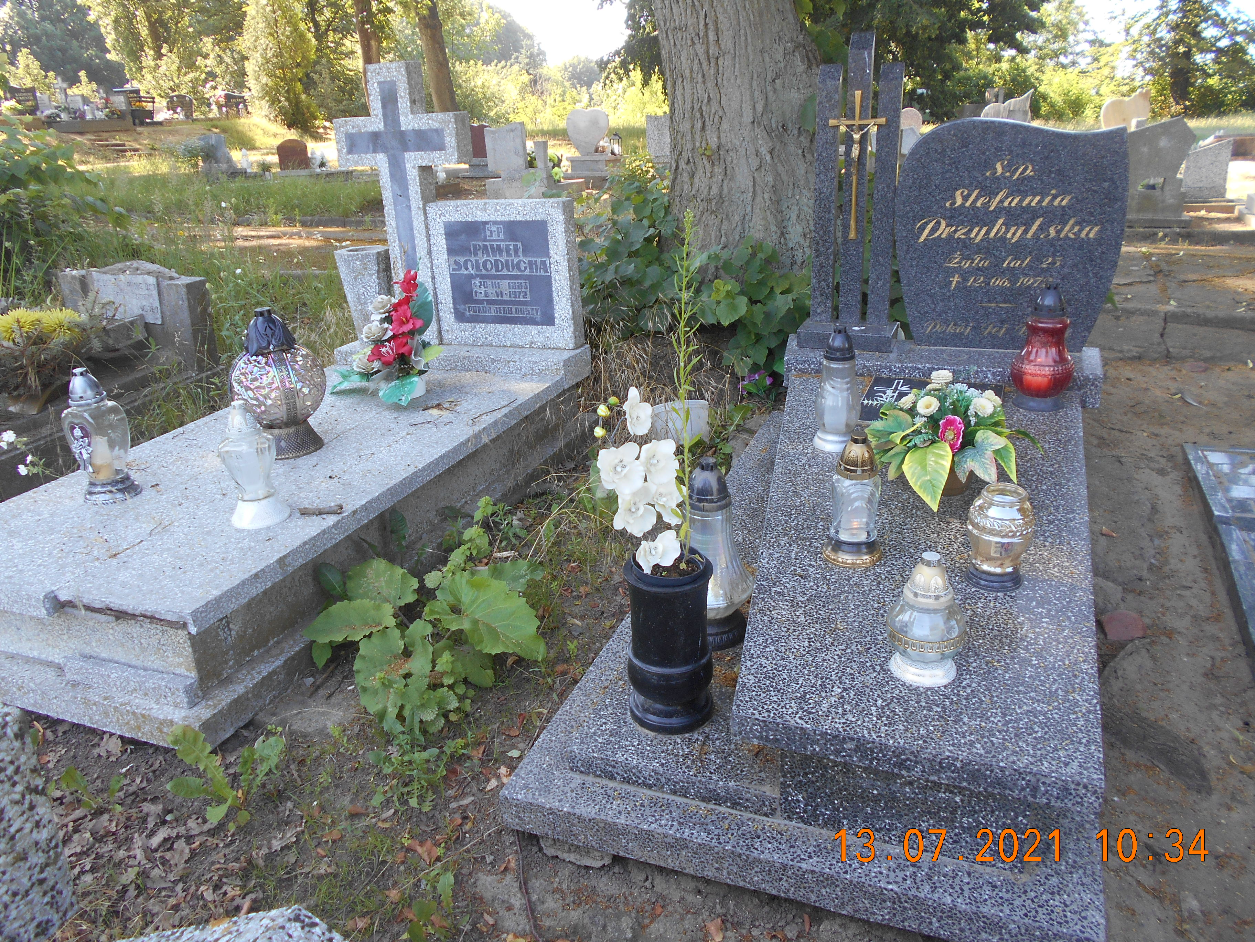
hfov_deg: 67.3
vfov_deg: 53.1
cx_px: 628
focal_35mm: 26
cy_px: 471
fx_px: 943
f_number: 3.2
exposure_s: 1/60
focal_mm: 4.6
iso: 80
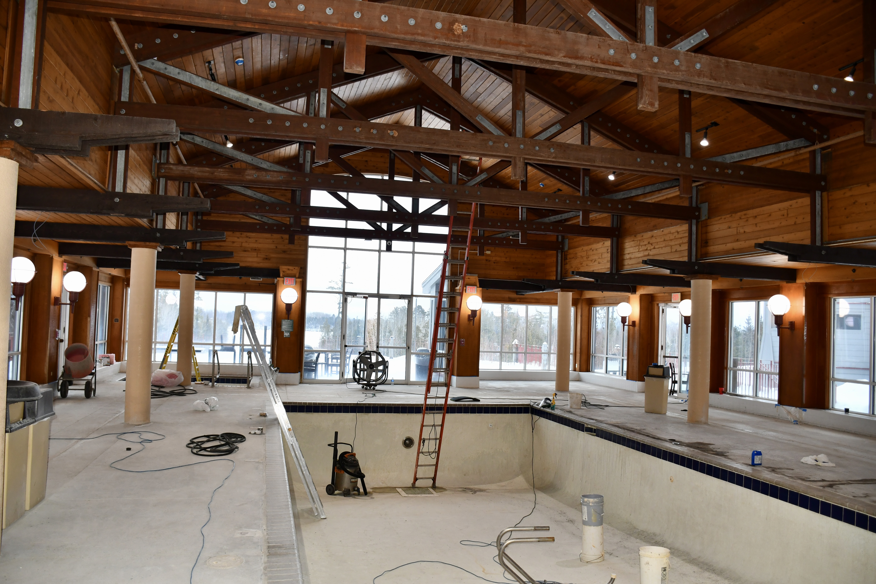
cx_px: 438
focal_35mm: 27
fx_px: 657
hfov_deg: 67.4
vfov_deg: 47.9
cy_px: 292
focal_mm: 18
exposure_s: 1/125
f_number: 3.5
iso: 400
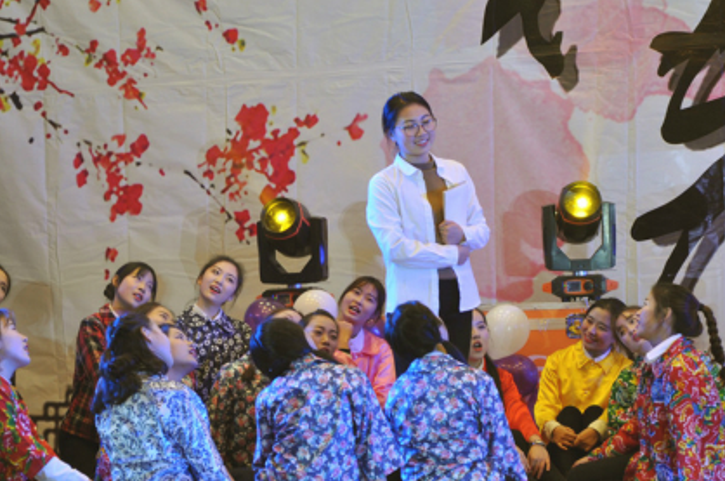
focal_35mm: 142
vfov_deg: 9.6
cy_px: 318
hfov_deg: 14.5
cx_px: 336
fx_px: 2854
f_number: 5.3
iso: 500
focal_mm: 66
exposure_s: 1/100
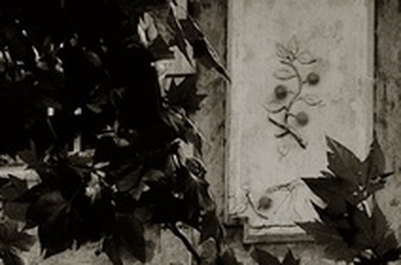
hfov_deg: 7.8
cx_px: 643
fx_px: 2865
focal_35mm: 258
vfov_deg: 5.0
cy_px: 794
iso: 200
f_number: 5.6
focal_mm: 28
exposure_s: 1/250
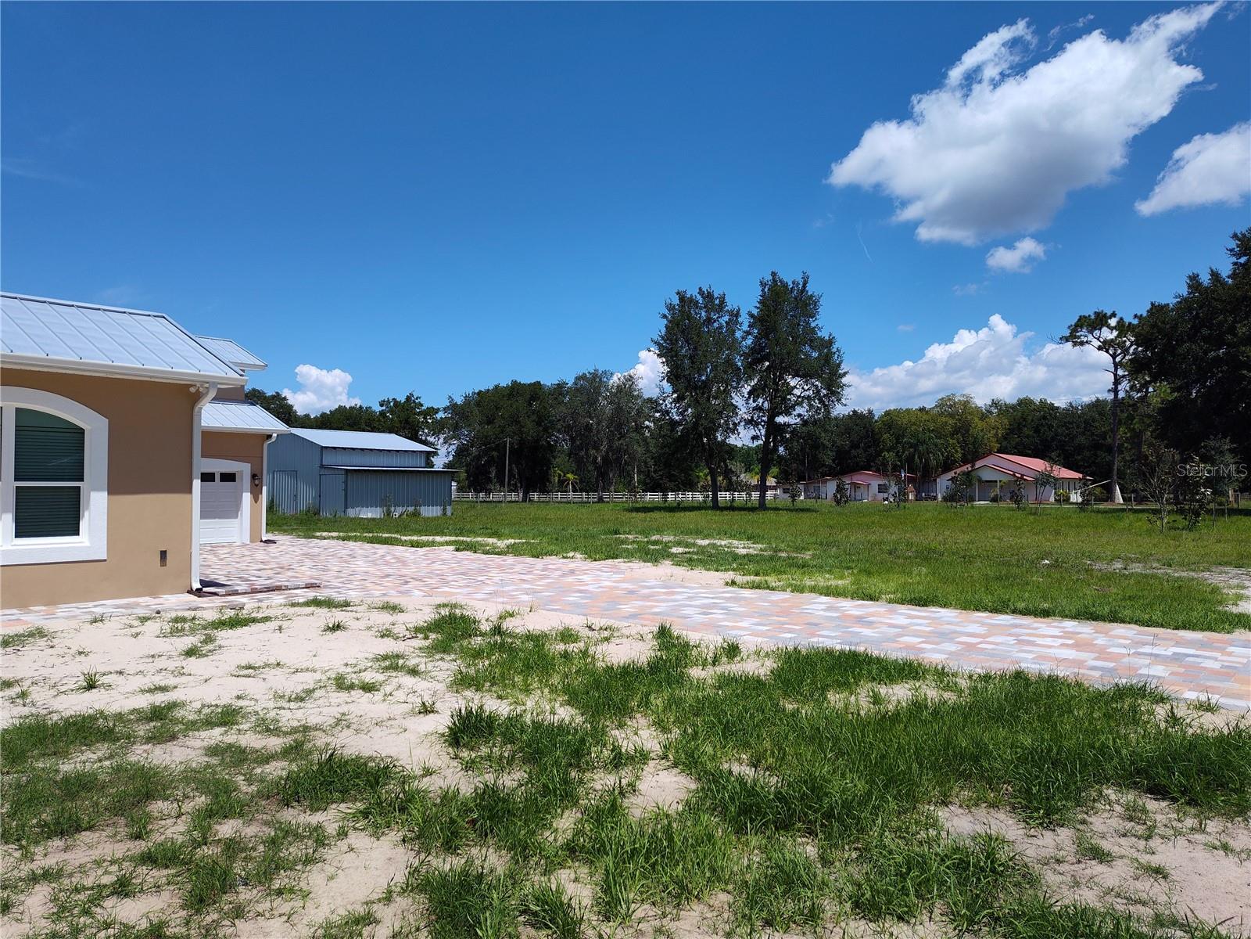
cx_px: 626
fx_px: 831
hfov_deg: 73.9
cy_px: 470
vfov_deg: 58.9
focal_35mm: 23
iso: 100
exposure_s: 1/2182
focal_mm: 5.56
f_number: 1.8
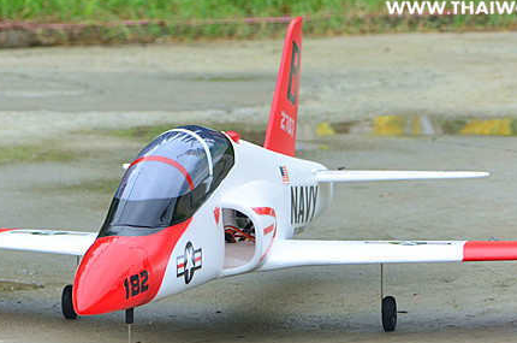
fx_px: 2638
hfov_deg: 11.2
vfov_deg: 7.4
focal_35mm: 184
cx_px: 234
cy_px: 208
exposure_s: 1/160
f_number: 5.6
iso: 100
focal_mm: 66
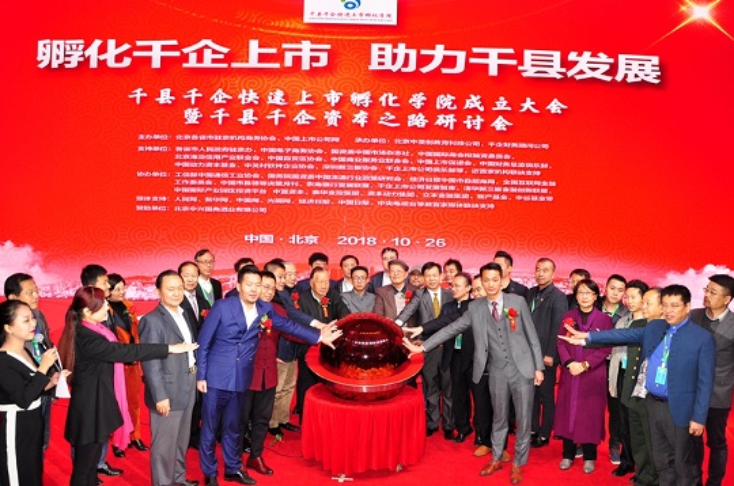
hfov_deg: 62.0
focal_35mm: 30
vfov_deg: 43.4
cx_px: 364
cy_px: 236
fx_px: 611
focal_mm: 18
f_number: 3.5
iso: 320
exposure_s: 1/60
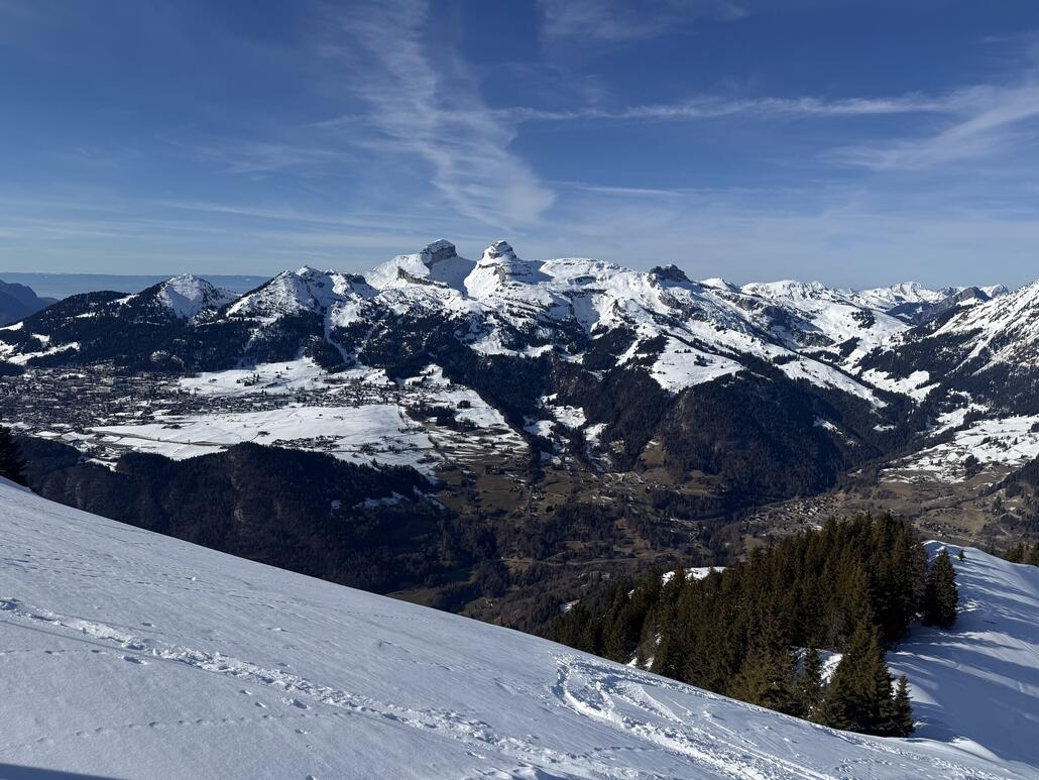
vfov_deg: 56.8
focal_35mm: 24
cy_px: 390
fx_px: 721
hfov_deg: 71.6
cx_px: 520
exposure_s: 1/9091
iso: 80
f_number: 1.78
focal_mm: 6.76
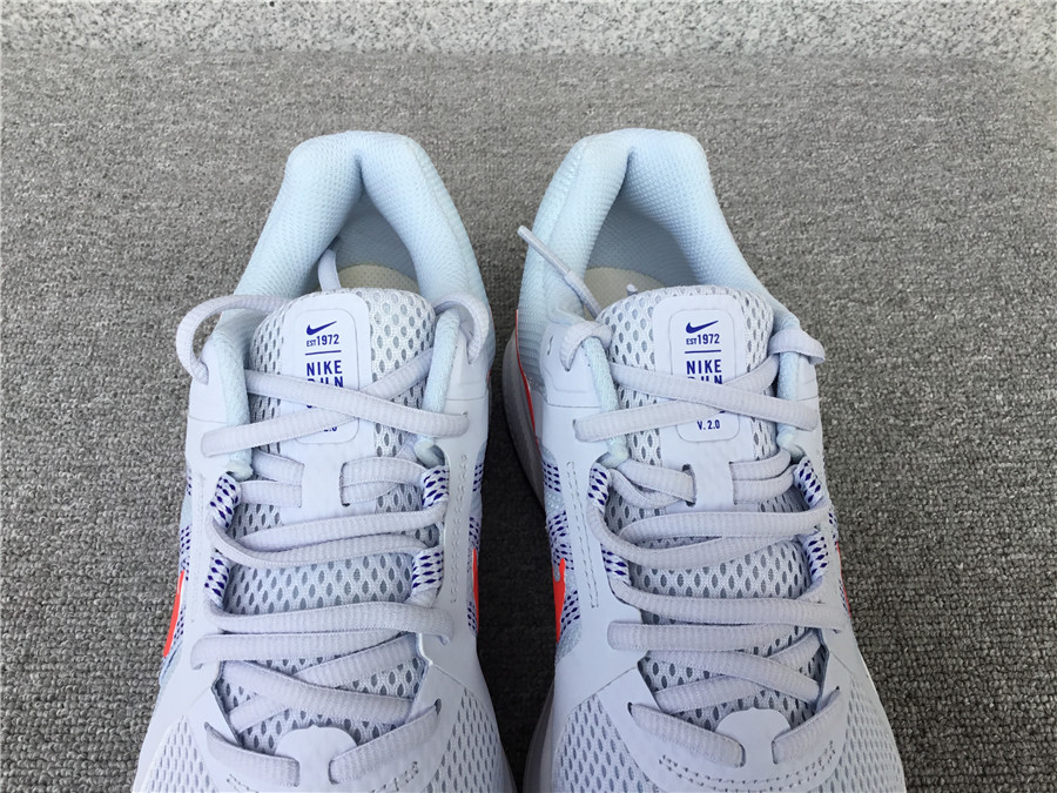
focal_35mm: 31
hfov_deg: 58.4
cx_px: 528
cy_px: 396
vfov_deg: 45.4
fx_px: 947
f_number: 2.4
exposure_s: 1/245
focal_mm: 3.3
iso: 25
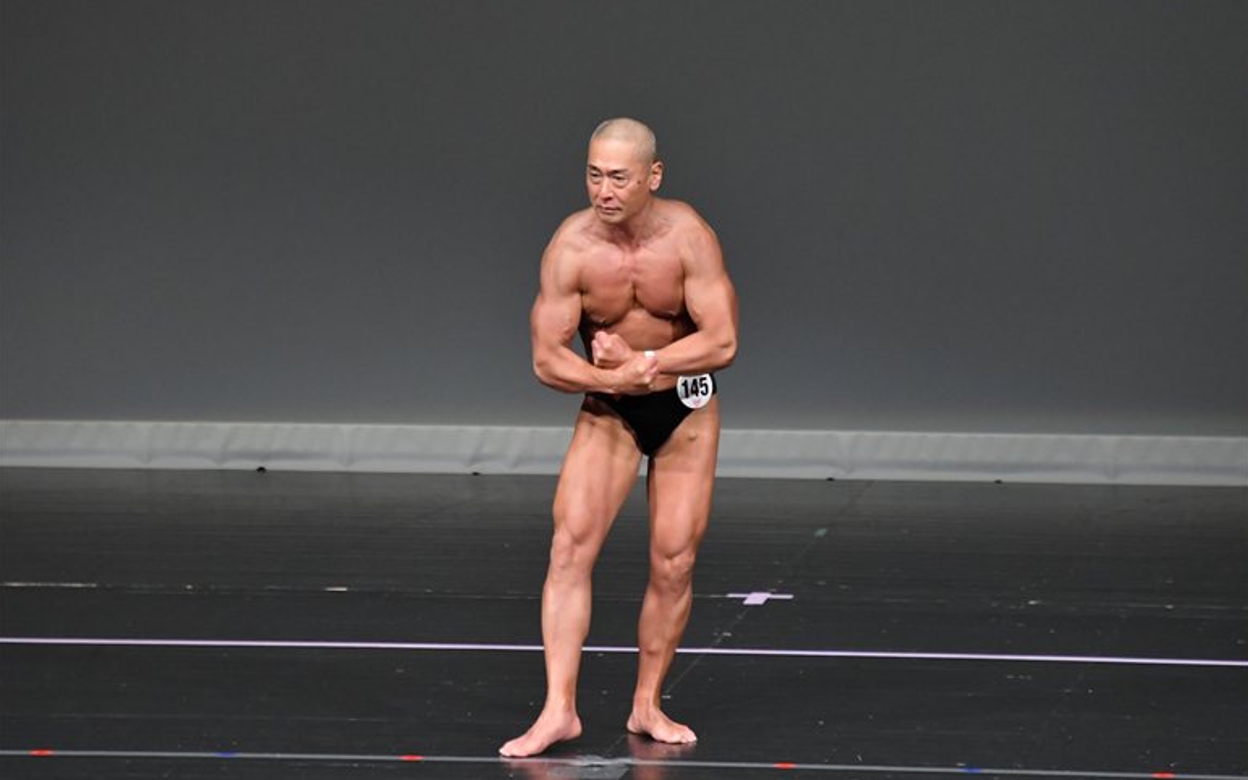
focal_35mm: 384
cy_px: 377
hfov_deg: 5.5
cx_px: 624
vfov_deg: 3.4
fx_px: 13062
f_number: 5.6
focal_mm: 250
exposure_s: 1/400
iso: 4000
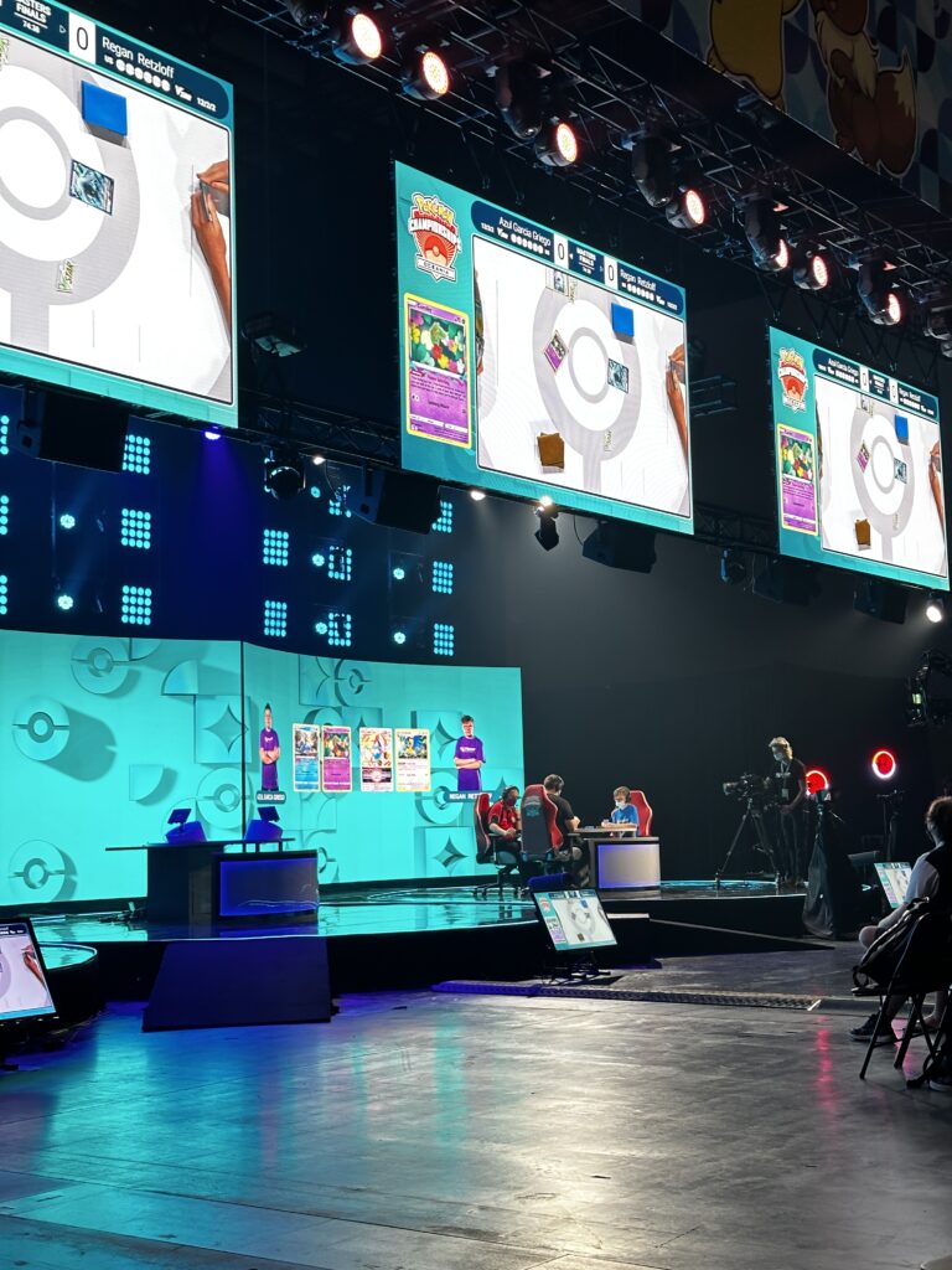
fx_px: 1760
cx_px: 476
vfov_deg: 39.7
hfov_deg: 30.3
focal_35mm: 48
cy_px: 635
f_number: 1.78
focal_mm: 6.86
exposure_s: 1/60
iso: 200
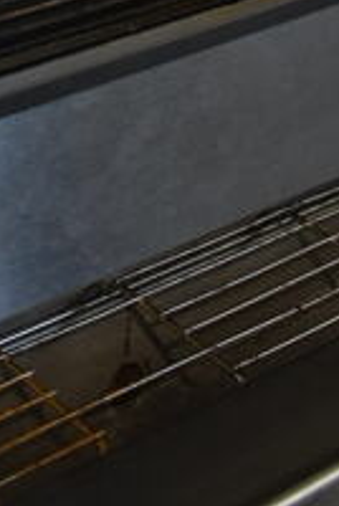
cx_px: 58
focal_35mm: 123
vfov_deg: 14.2
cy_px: -482
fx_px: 1731
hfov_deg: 11.1
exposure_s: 1/30
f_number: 3.5
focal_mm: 18
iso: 450
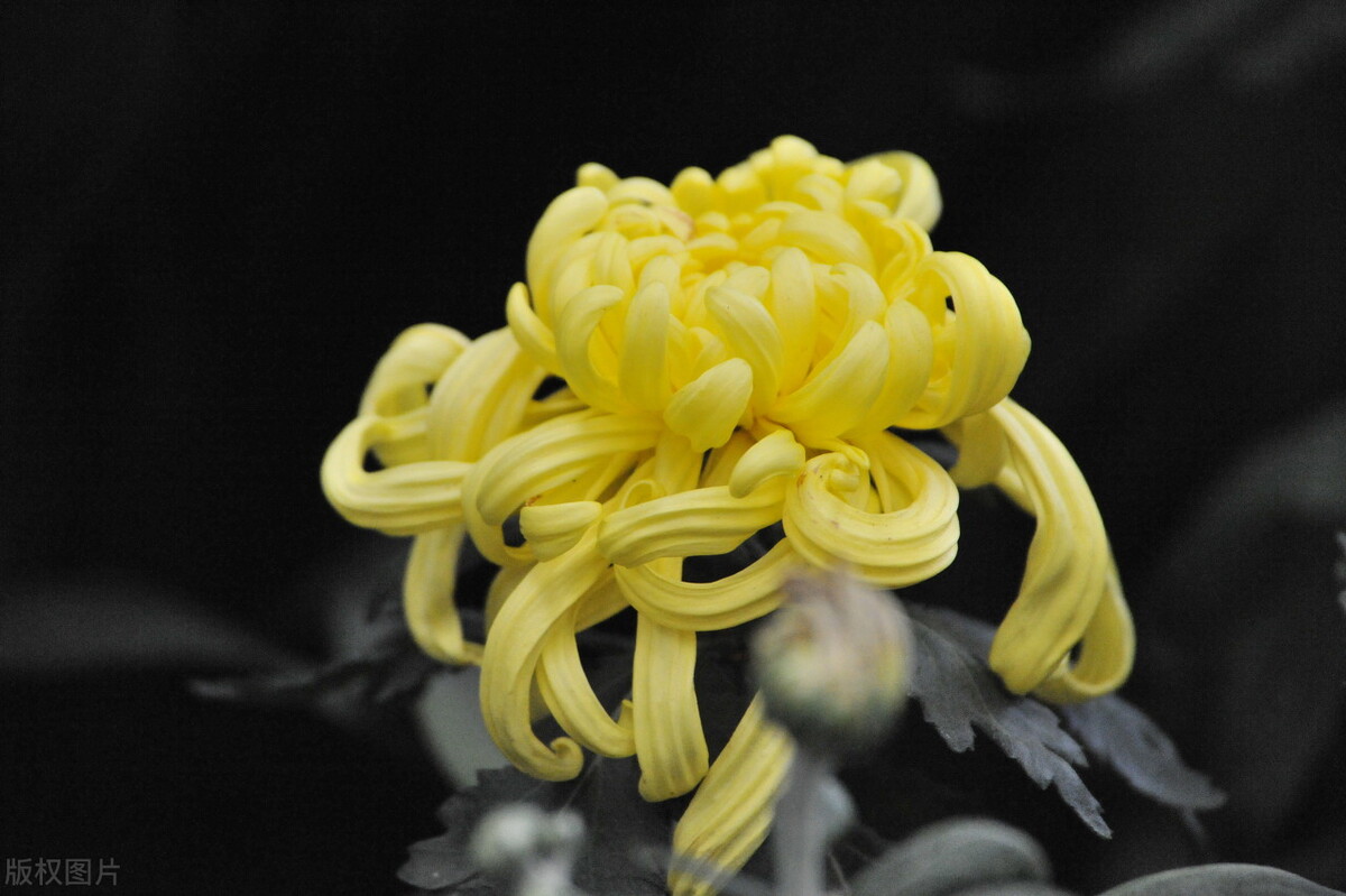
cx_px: 673
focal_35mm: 400
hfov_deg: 5.2
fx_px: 14949
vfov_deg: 3.4
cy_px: 448
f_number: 6.3
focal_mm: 400
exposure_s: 1/320
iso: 6400
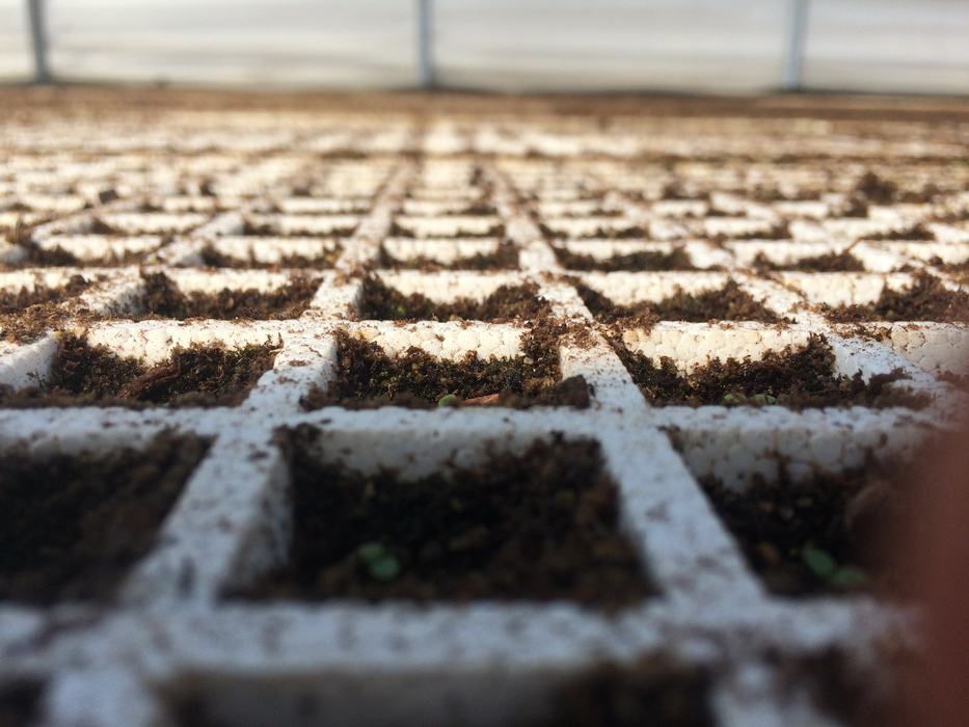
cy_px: 364
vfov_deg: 48.2
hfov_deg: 61.7
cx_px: 484
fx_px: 812
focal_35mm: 29
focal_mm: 4.15
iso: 32
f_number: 2.2
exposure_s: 1/2053
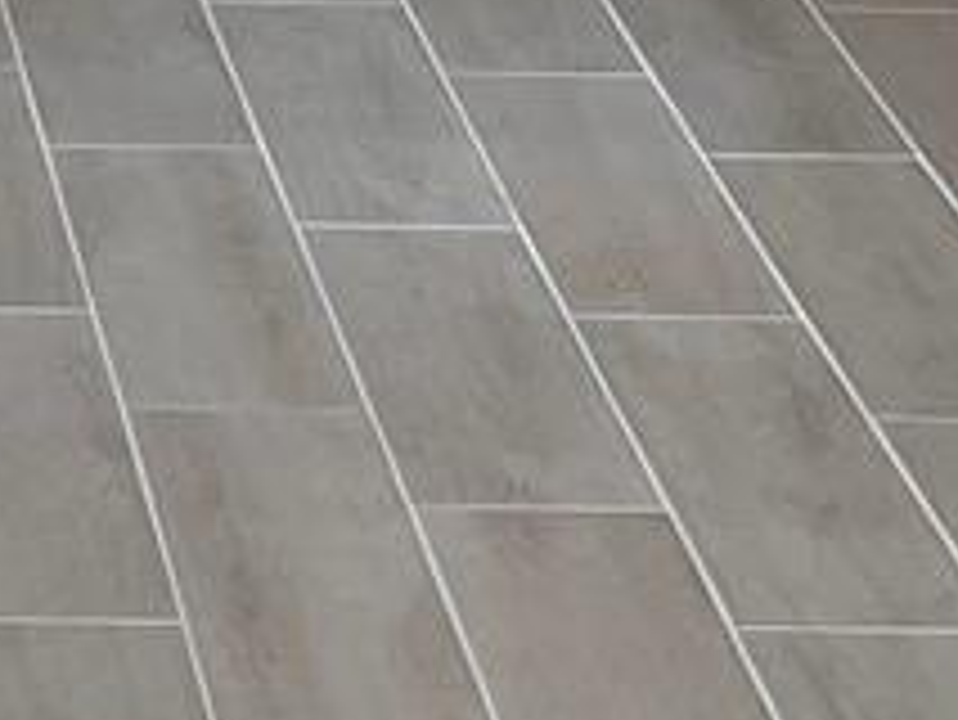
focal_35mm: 188
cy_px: -1656
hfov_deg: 10.1
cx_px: -576
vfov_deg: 6.9
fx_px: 5206
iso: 80
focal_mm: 5.1
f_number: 1.6
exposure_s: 1/120
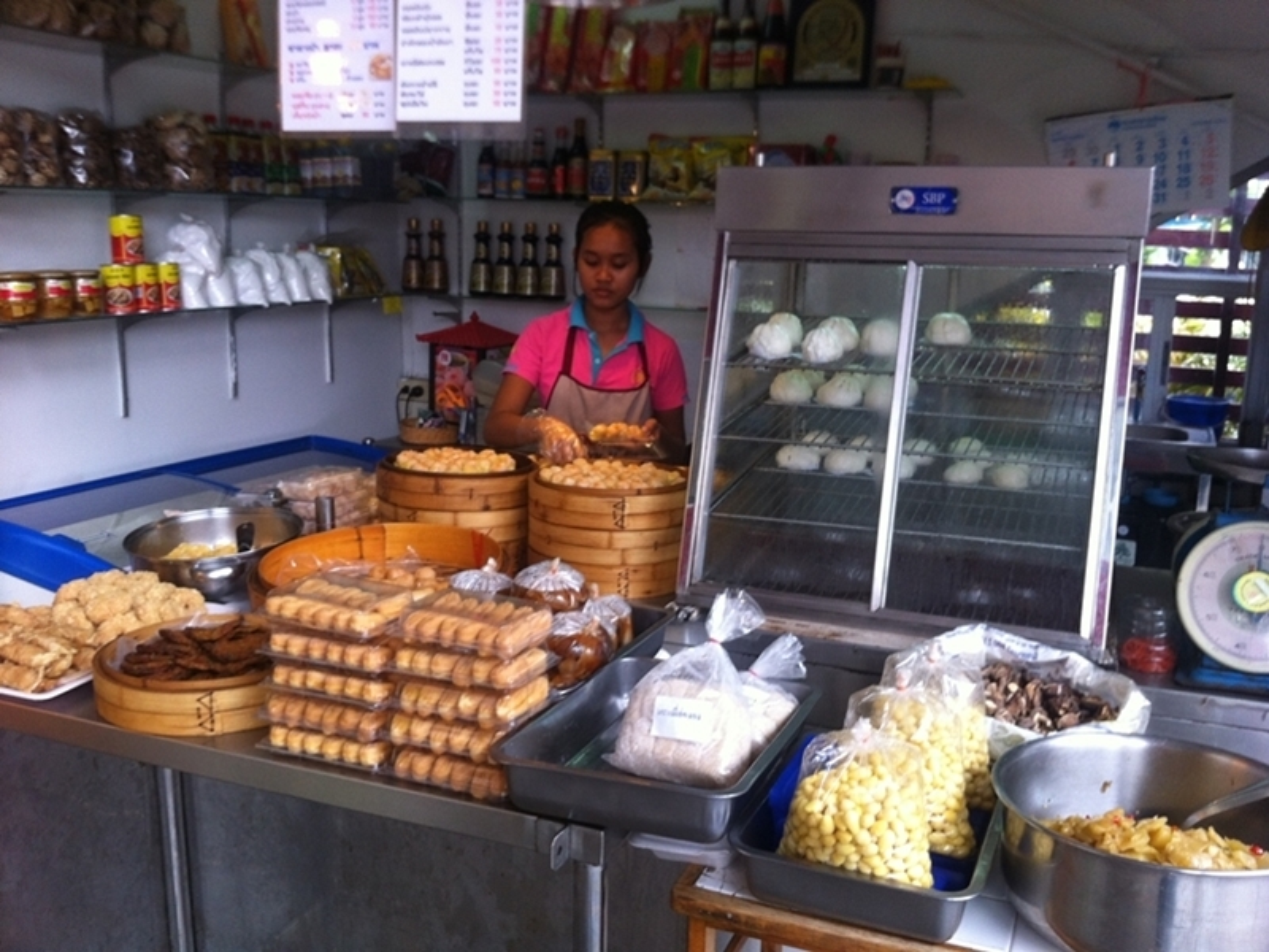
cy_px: 476
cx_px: 634
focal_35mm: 35
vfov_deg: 40.7
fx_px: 1283
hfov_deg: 52.6
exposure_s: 1/40
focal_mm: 3.85
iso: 100
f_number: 2.8
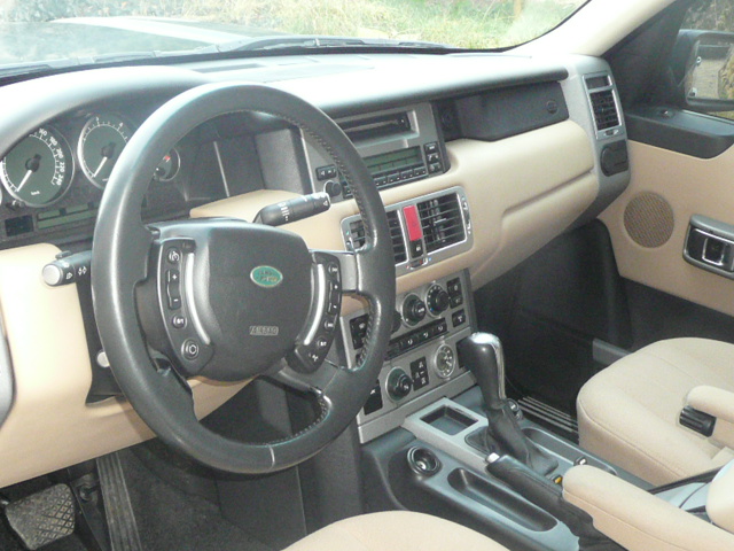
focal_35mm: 54
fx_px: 1145
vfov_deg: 27.0
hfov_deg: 35.5
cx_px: 367
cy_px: 276
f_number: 3.7
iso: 400
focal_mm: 5.8
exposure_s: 1/30
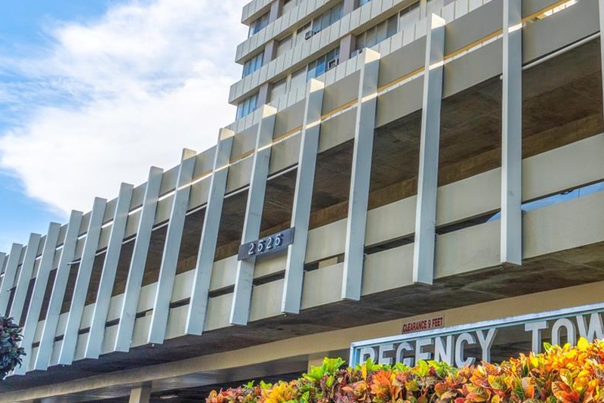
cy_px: 153
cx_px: 540
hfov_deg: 40.4
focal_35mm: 45
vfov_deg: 29.7
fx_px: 755
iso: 100
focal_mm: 15
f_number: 8
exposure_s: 1/160
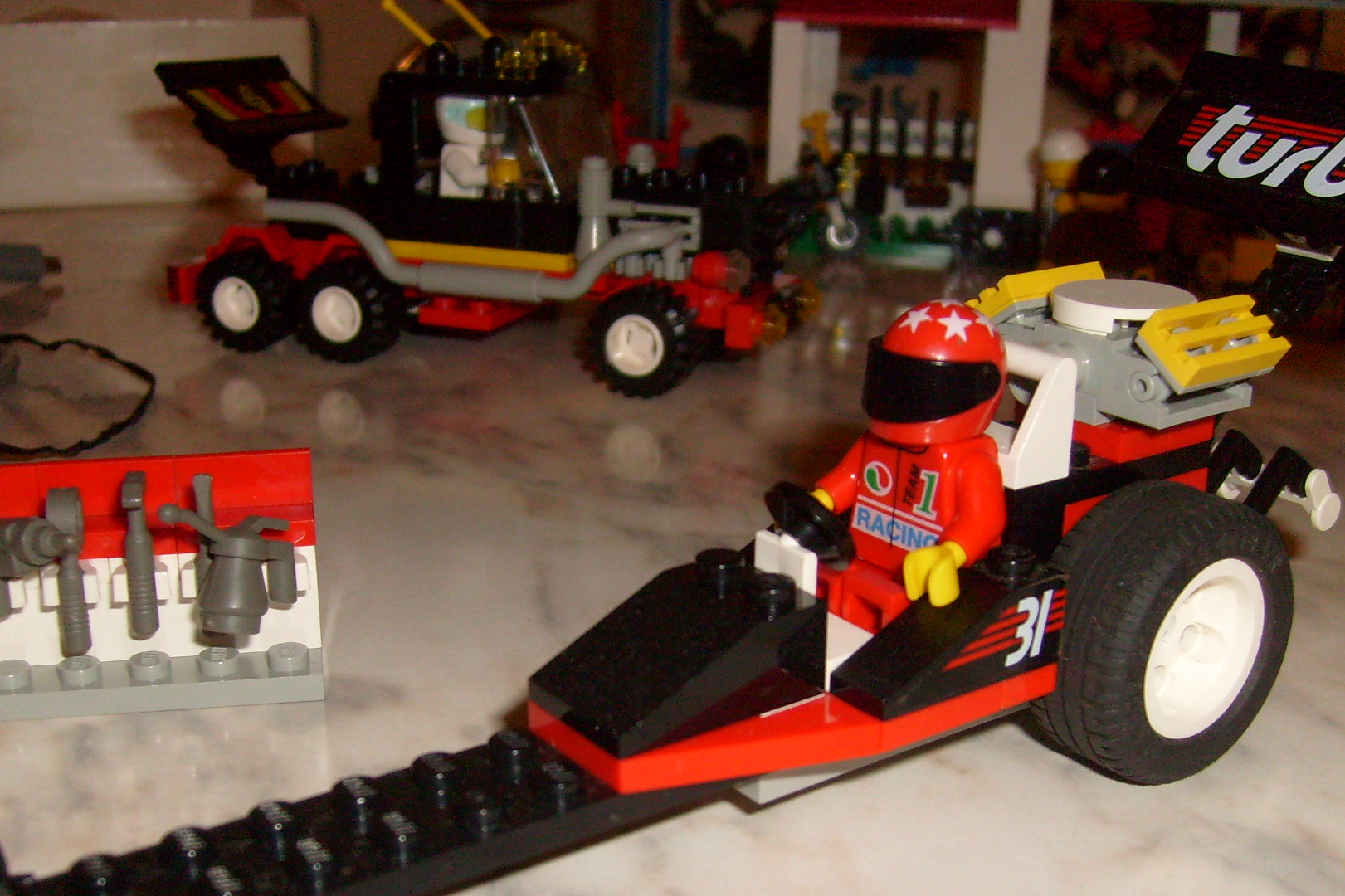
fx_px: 1718
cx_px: 666
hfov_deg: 42.8
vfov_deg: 29.0
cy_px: 601
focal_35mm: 46
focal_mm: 5.8
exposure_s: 1/45
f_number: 2.8
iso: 100
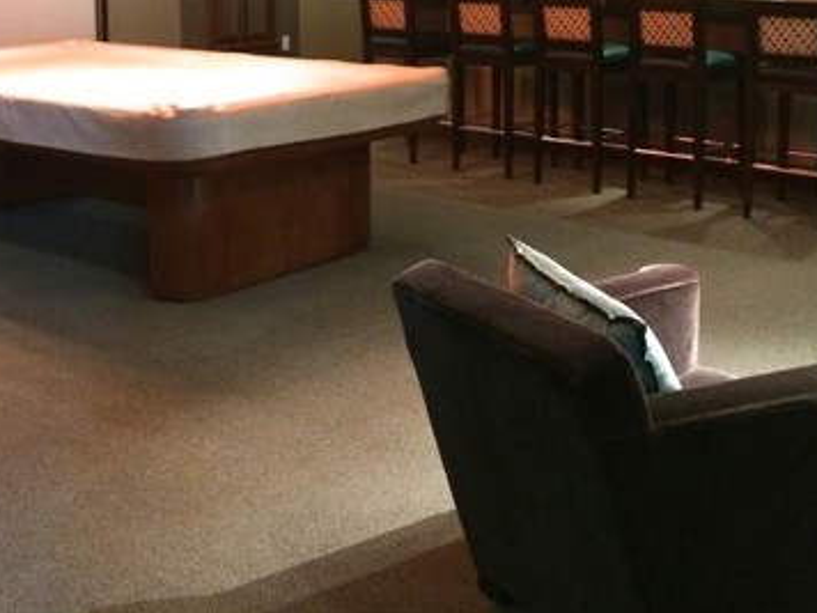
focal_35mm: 54
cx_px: 367
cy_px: 69
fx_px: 1274
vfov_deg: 26.2
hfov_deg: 35.5
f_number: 2.2
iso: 320
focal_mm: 4.12
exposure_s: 1/15
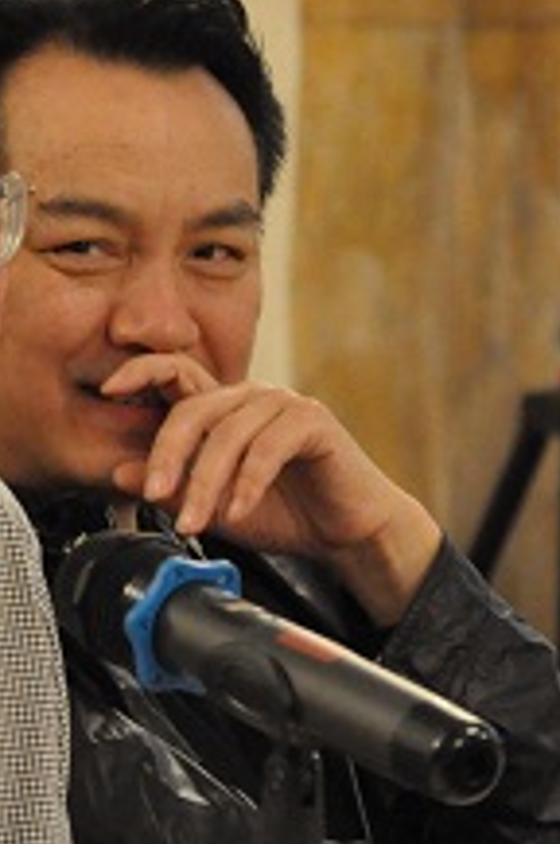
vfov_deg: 5.4
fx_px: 8941
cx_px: -82
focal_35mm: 382
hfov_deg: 3.6
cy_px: 490
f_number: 5.6
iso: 3200
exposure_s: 1/40
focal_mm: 92
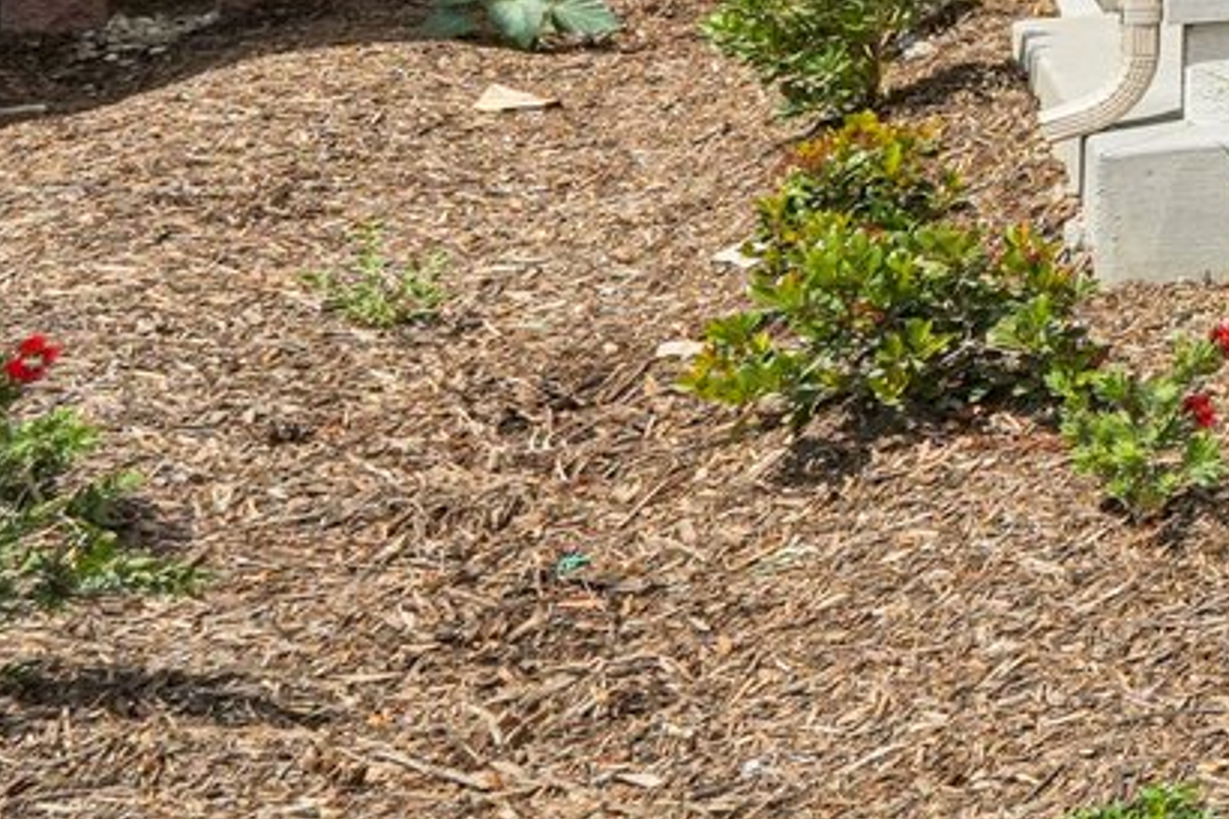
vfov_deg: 15.8
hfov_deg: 15.8
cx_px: 2803
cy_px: -358
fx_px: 2730
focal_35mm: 80
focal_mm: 16
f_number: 8
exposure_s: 1/1500
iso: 400
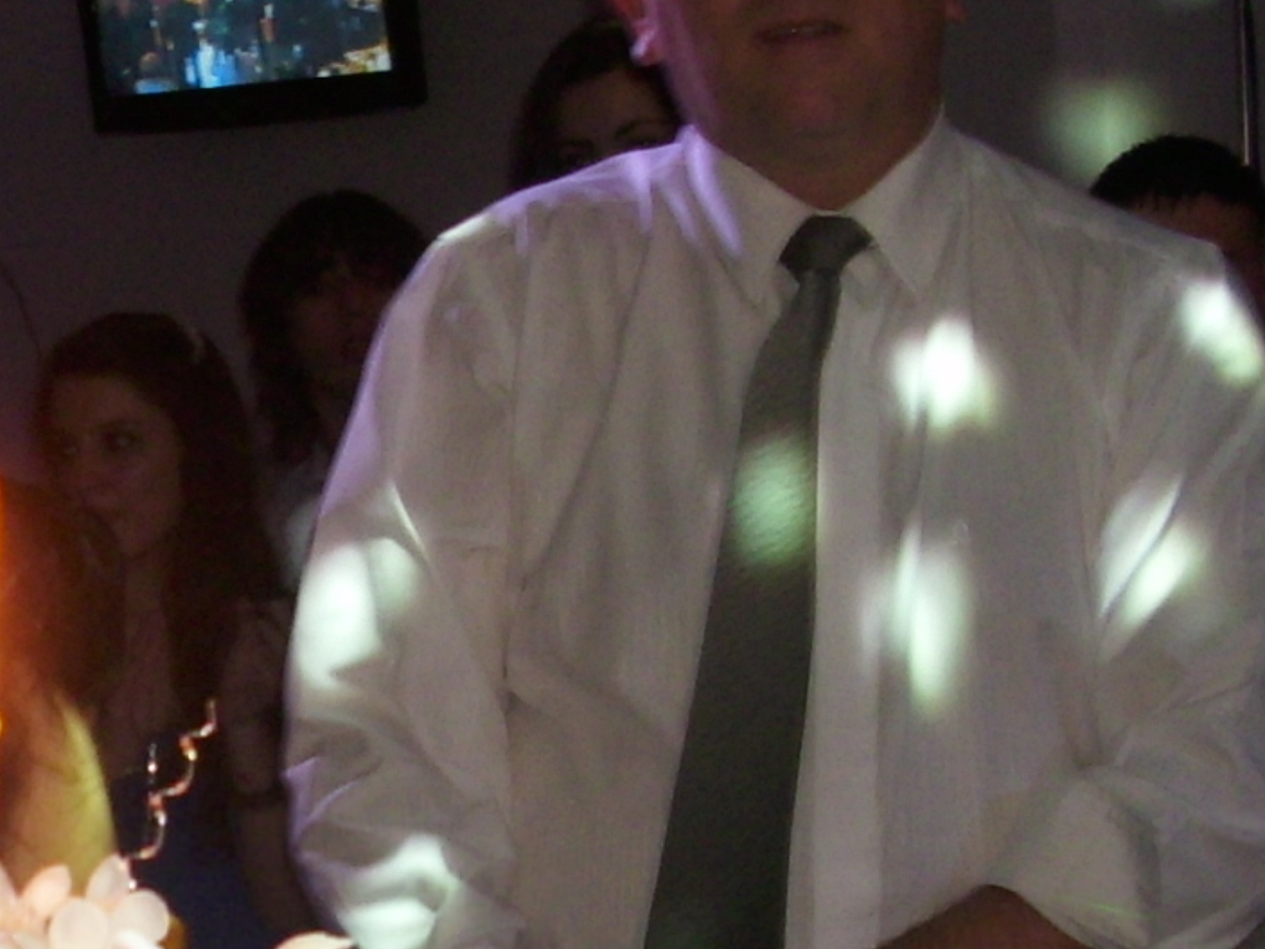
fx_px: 4531
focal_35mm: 124
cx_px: -172
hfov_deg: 15.4
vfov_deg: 11.9
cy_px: 676
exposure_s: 1/30
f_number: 2.8
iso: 50
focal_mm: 6.2
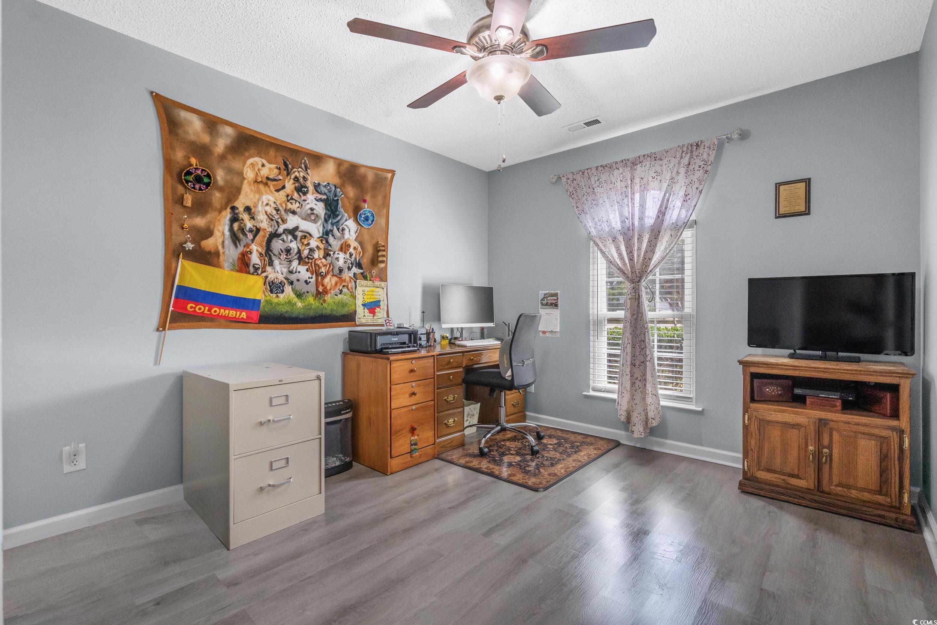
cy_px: 312
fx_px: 416
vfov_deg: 73.8
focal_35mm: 16
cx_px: 468
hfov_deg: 96.7
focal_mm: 16
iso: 1000
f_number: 8
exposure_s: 1/15
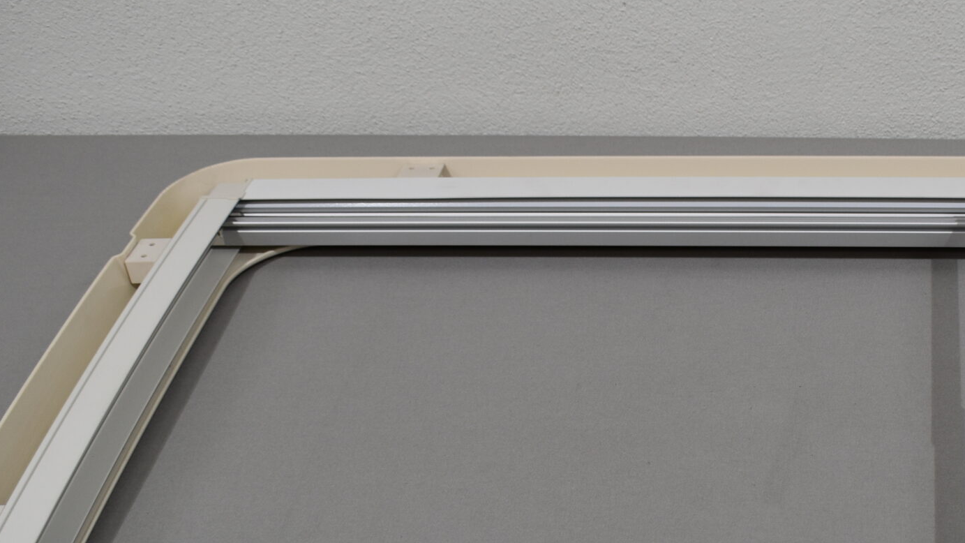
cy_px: 425
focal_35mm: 64
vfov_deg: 18.7
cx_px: 754
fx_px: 1638
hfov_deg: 32.1
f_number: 5.6
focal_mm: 22
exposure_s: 1/125
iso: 360
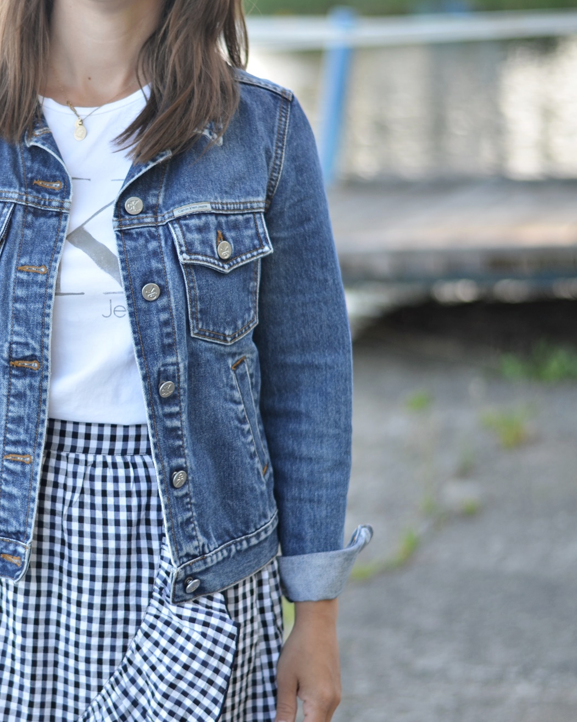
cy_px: 363
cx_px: 69
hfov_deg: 14.3
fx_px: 2285
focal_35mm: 107
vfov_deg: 17.9
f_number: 1.8
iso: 125
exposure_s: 1/500
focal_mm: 50
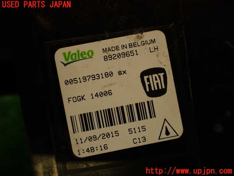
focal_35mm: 32
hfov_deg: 56.8
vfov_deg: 44.2
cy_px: 88
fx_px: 216
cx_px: 117
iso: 200
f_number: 2.4
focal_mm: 5.79
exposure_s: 1/60
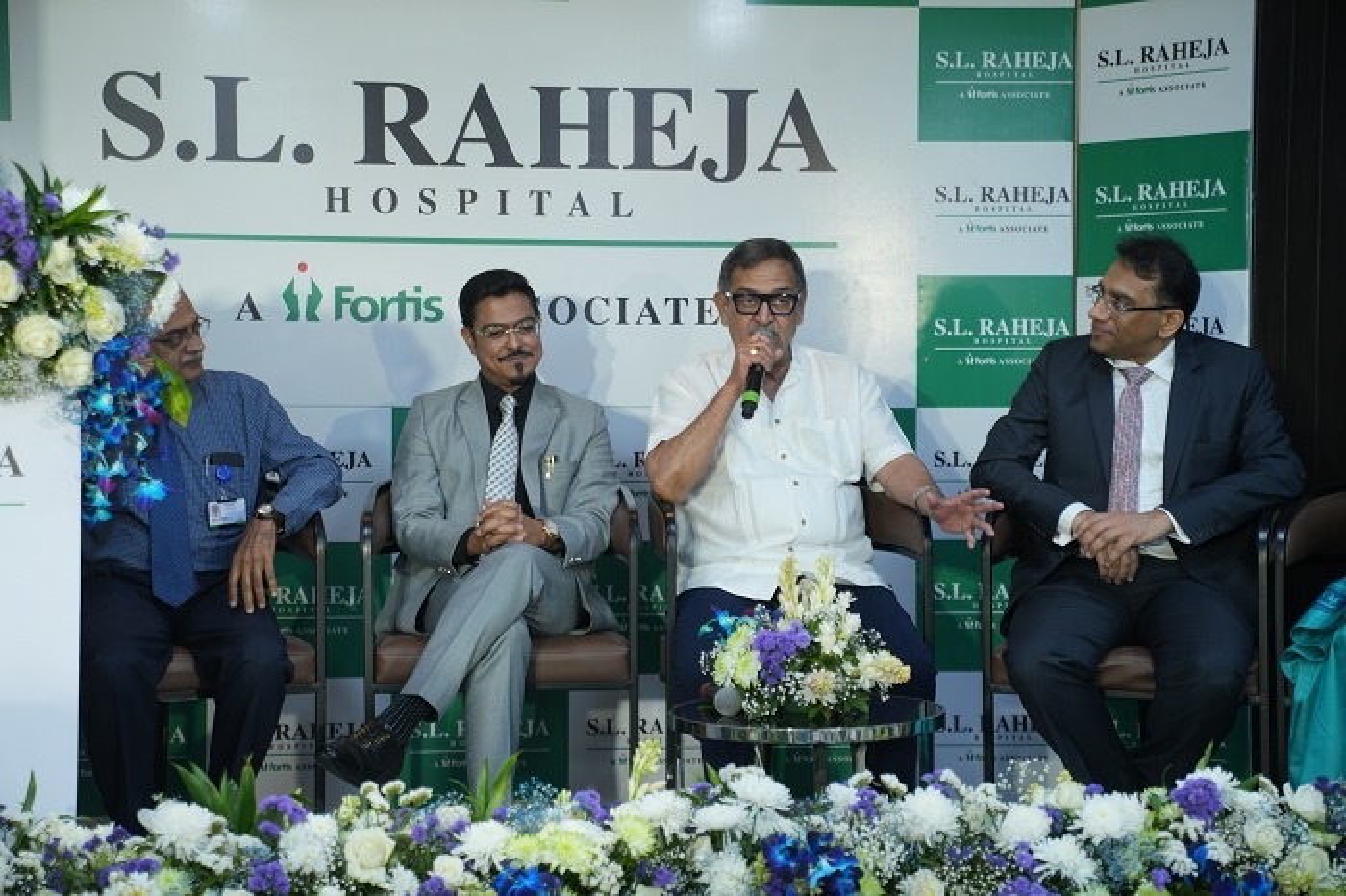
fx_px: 2616
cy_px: 448
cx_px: 673
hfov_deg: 28.9
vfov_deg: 19.4
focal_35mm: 70
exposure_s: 1/160
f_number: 3.2
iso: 800
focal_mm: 70
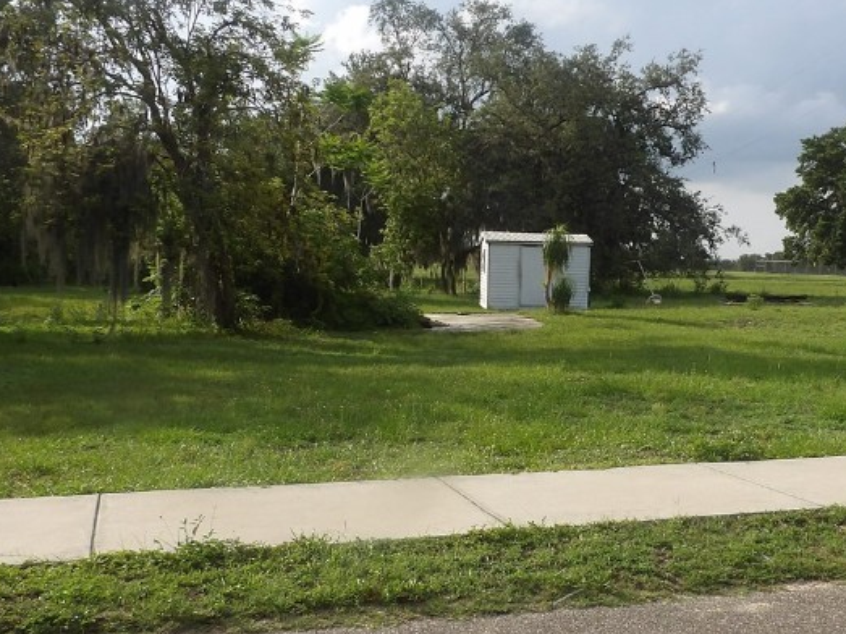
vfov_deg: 30.9
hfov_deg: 40.3
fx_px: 1148
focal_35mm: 47
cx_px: 506
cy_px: 333
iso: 100
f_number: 3.2
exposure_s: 1/718
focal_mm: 4.3
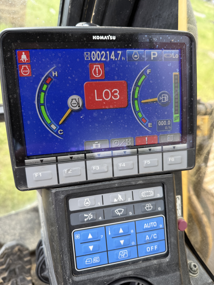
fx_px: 198
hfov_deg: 56.8
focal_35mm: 24
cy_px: 142
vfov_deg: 71.6
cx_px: 107
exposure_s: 1/319
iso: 80
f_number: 1.78
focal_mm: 6.76
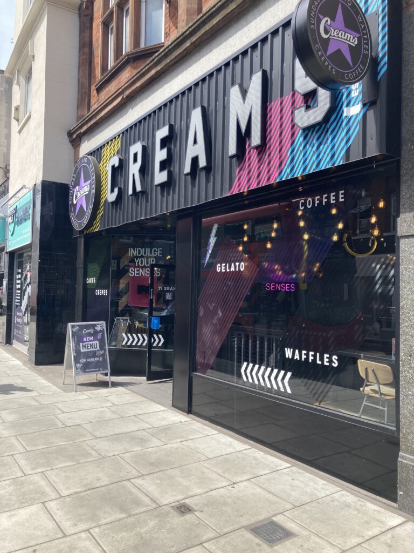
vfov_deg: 63.4
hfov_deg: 49.7
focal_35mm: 28
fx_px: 446
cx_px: 207
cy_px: 276
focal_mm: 3.99
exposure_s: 1/867
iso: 20
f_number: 1.8
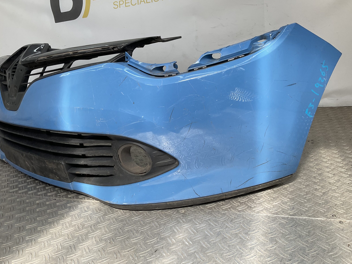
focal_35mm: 30
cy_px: 132
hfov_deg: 60.0
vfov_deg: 46.8
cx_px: 174
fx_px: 305
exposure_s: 1/291
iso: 16
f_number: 1.8
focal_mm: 3
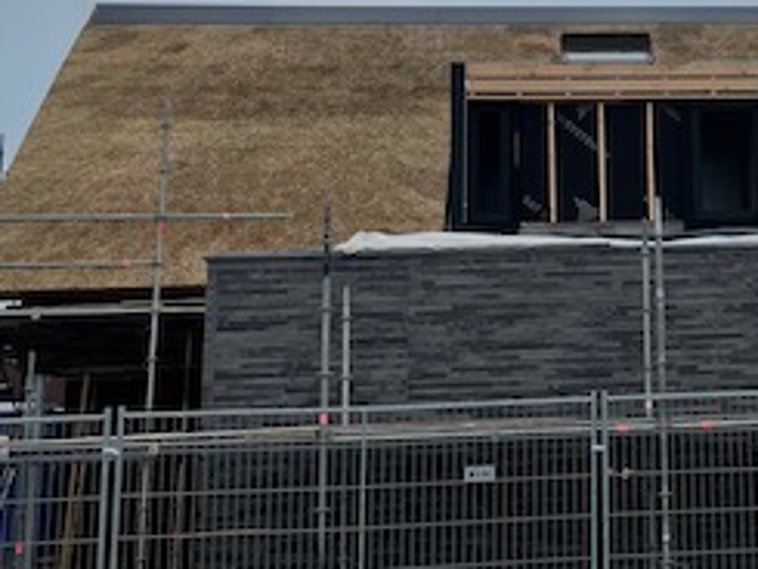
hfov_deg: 27.3
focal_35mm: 68
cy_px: 133
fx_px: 1490
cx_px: 715
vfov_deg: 21.4
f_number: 1.6
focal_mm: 4.2
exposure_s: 1/6897
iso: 32
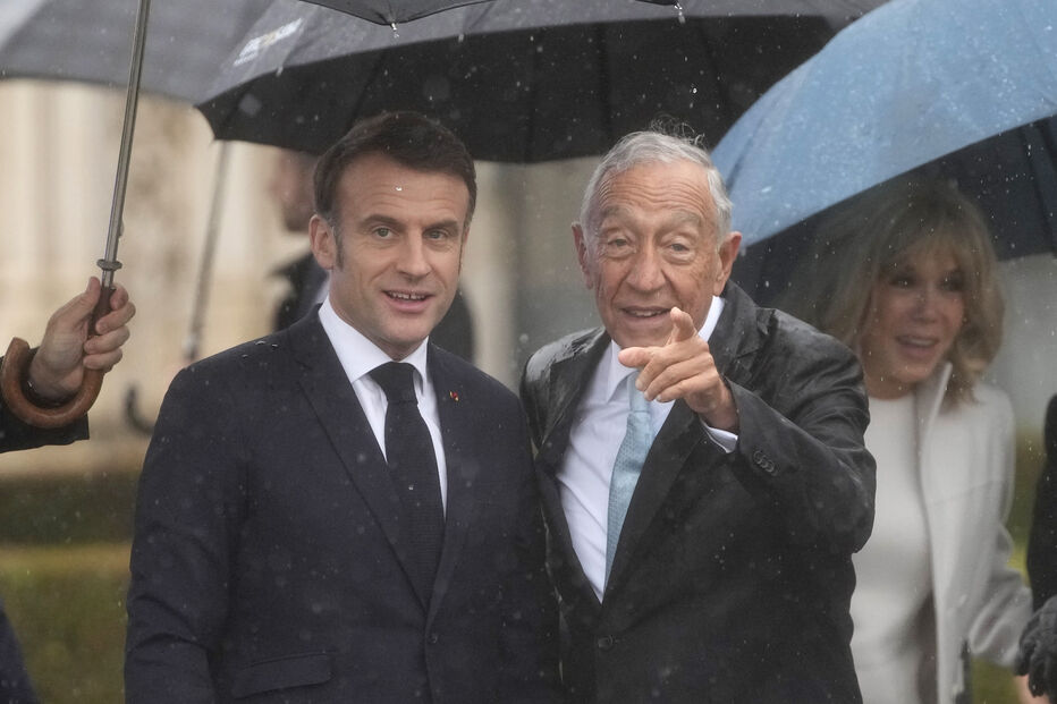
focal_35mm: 280
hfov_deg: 7.4
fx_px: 8219
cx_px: 528
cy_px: 352
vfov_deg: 4.9
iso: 2500
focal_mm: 280
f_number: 4
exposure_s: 1/1600
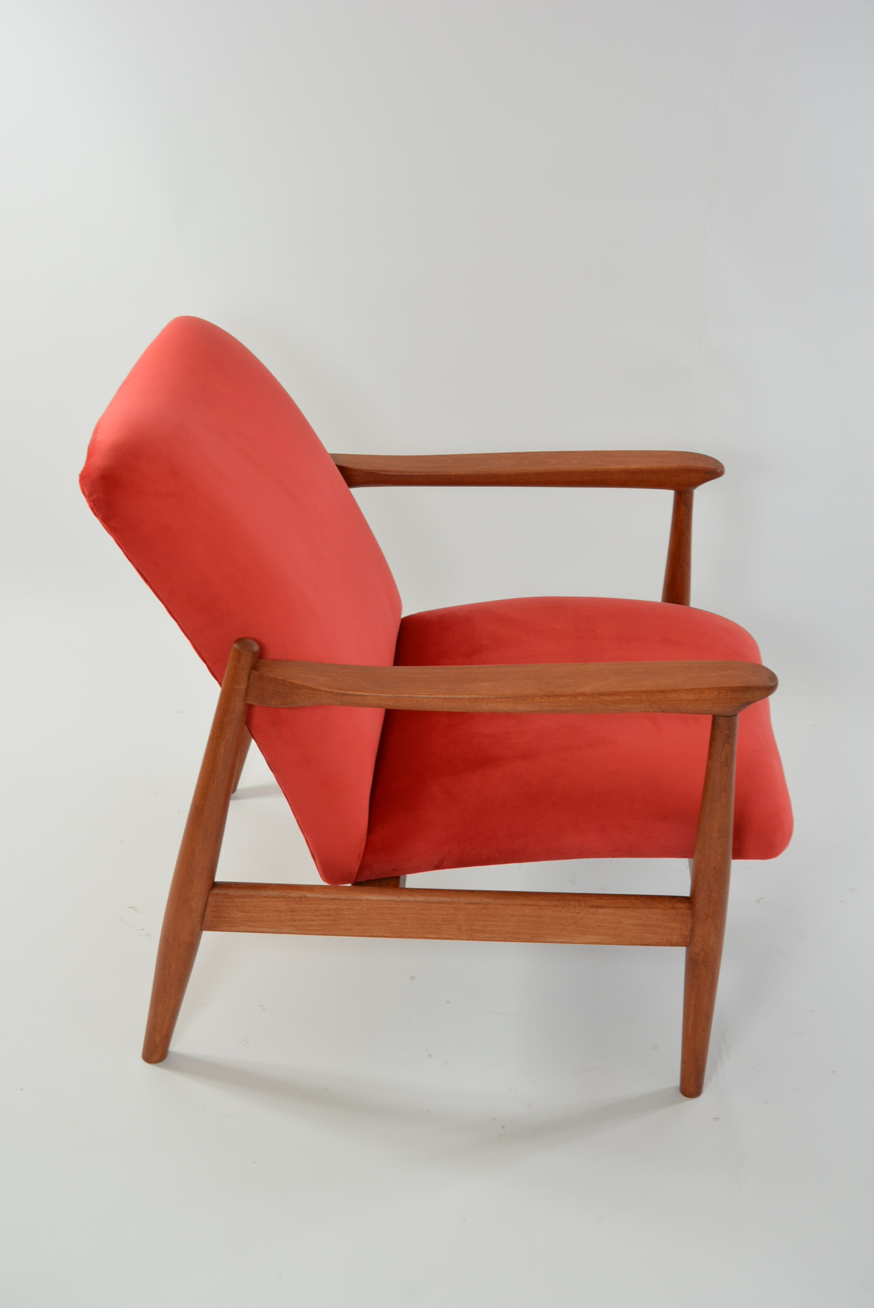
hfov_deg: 29.9
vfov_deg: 43.6
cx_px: 437
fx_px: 1636
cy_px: 654
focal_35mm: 45
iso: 400
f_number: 7.1
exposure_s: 1/60
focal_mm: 30
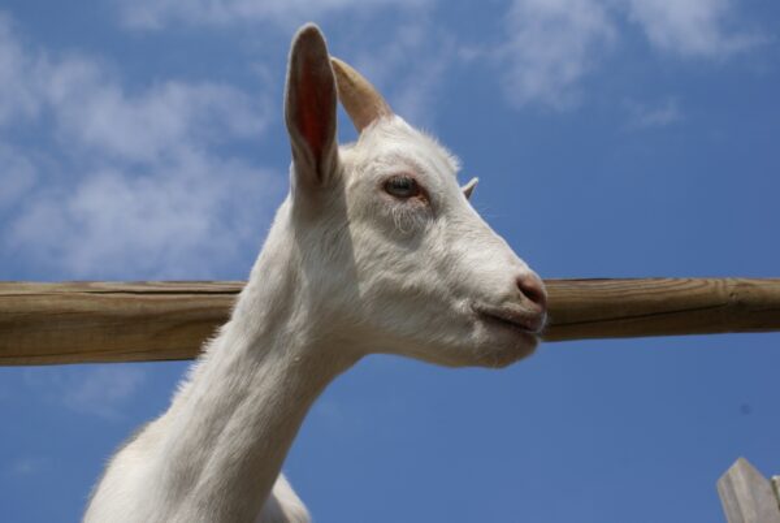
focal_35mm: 60
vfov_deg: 22.7
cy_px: 262
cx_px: 390
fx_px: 1302
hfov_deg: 33.4
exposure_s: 1/200
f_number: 11
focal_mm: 40
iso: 100
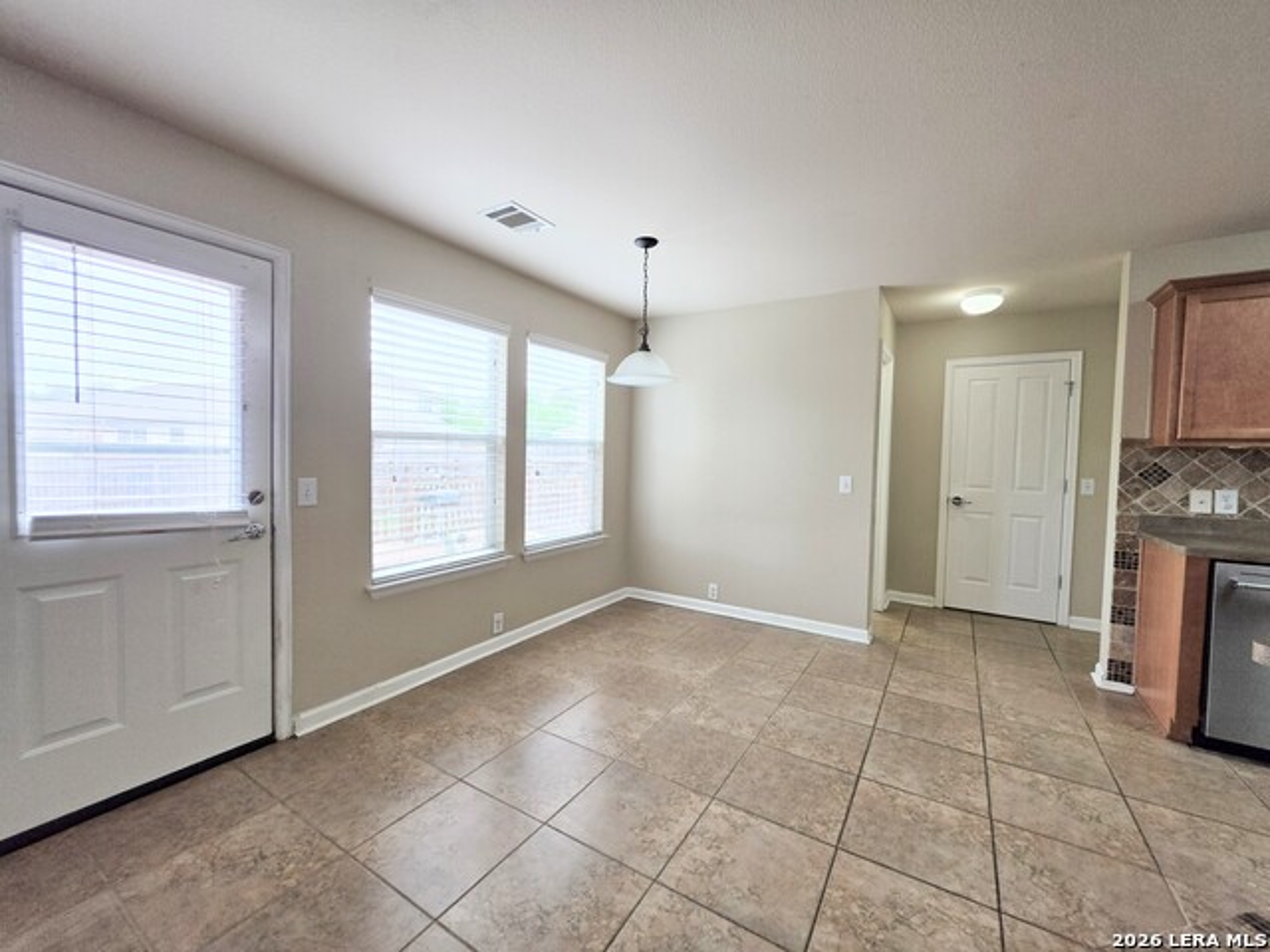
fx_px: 477
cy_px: 476
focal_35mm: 13
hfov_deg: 106.2
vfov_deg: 89.9
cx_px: 635
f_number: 1.9
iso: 50
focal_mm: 2.2
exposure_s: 1/120
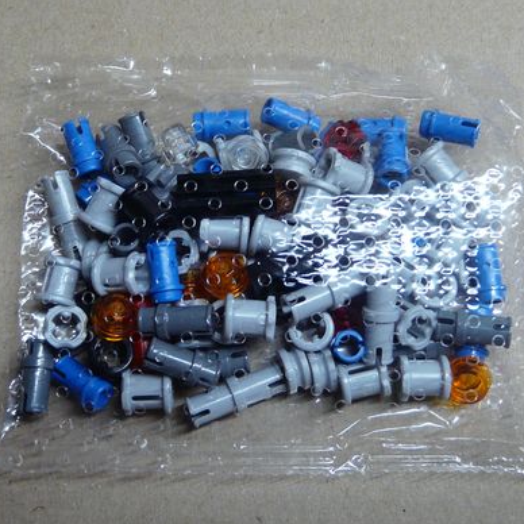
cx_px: 265
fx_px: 873
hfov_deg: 33.4
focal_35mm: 51
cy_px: 208
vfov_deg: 33.3
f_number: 2.8
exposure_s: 1/30
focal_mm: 4.6
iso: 160
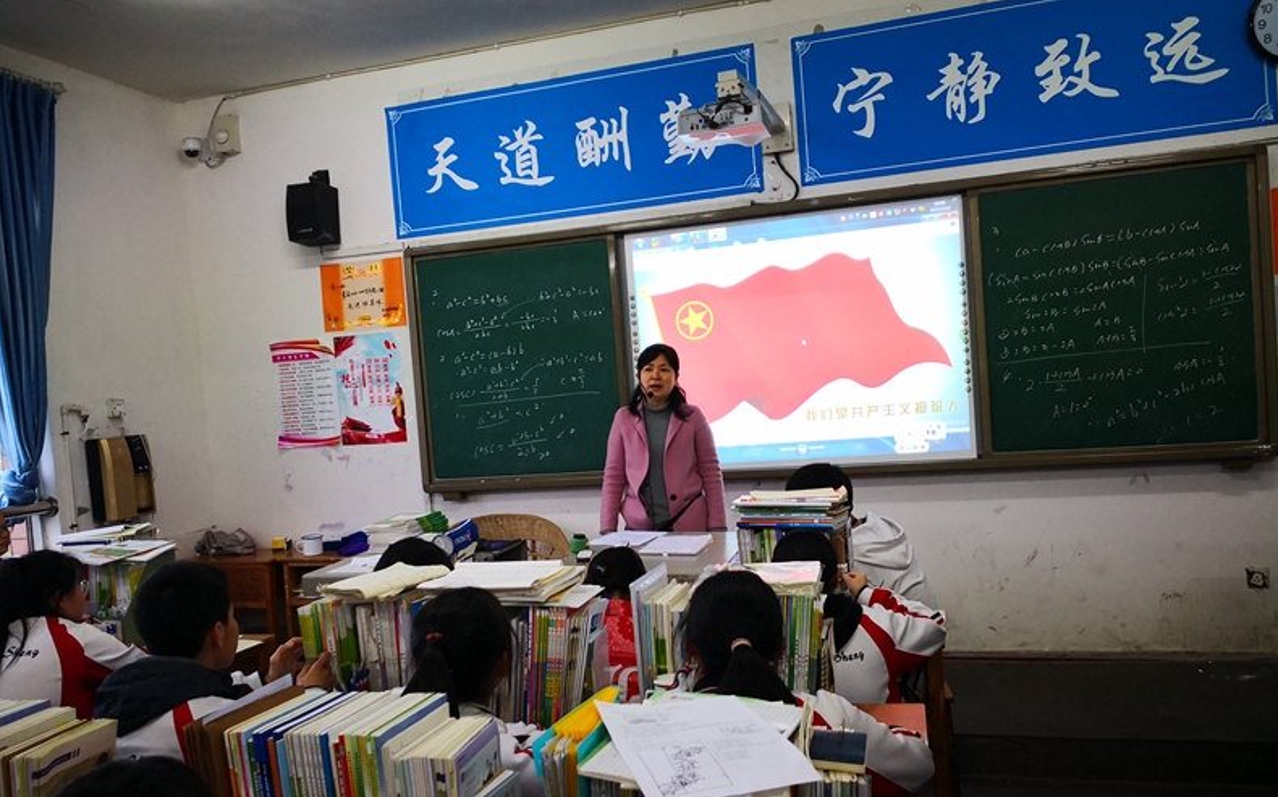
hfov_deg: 64.7
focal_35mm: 29
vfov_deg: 43.1
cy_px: 433
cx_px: 634
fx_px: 1010
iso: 200
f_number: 1.6
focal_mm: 3.95
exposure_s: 1/60
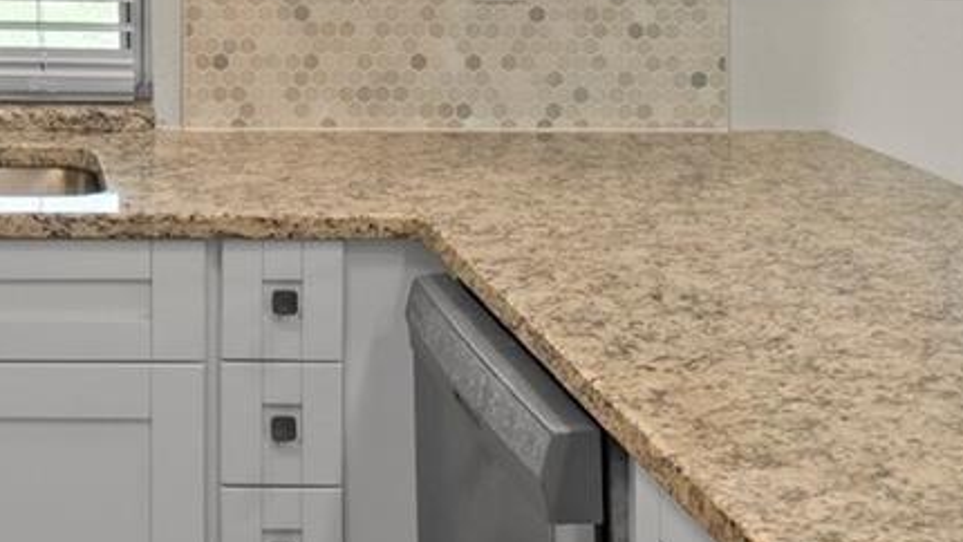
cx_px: -7
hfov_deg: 25.8
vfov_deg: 15.0
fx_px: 1992
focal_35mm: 78
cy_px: -96
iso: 320
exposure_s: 1/2
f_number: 8
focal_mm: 20
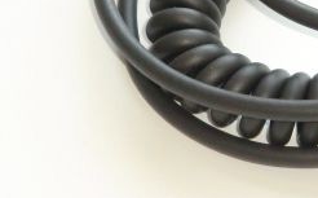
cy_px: -25
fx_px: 1817
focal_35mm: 210
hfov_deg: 9.8
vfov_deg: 6.2
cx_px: 393
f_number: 4.6
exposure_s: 1/60
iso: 400
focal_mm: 13.6
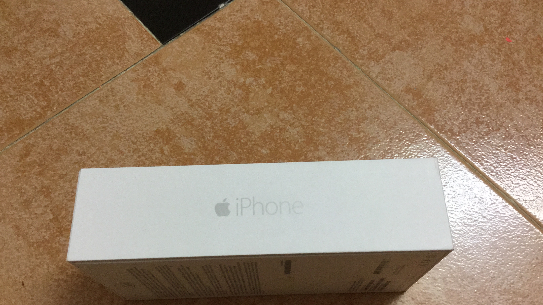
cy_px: 173
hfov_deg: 58.0
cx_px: 270
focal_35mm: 34
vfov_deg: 34.6
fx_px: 490
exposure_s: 1/33
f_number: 2.4
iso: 160
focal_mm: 3.3
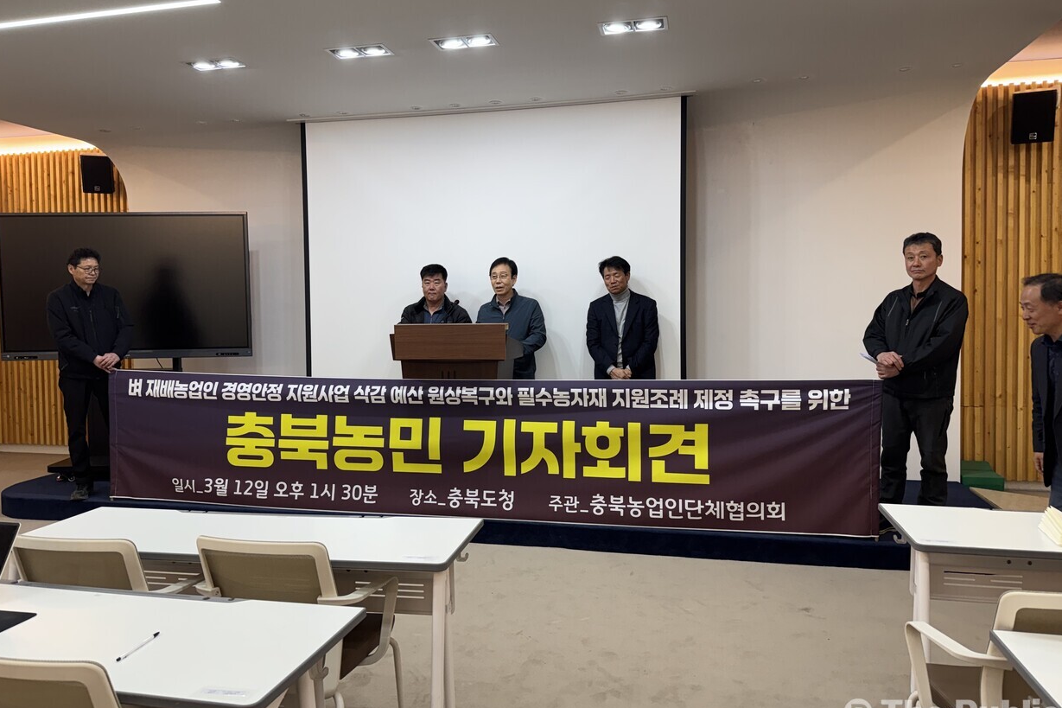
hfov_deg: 69.4
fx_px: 767
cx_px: 519
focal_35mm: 26
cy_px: 325
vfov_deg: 49.5
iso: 100
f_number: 1.78
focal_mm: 6.76
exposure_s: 1/120
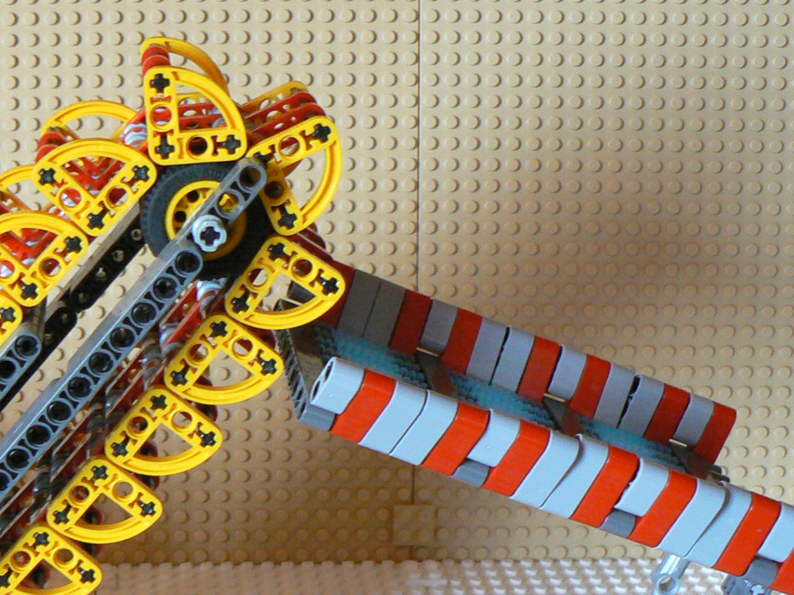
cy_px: 545
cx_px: 110
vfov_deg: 20.0
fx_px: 1651
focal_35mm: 72
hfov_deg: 26.3
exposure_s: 1/10
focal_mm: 6
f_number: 2.8
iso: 200
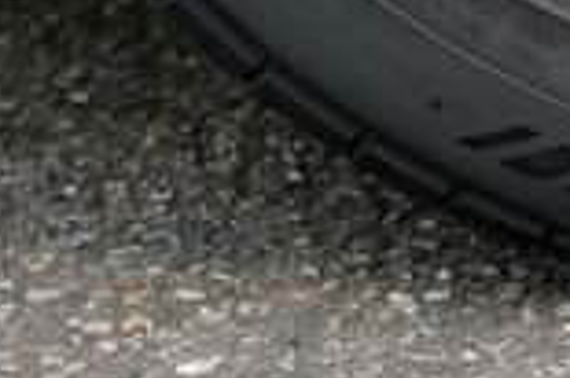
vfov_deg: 6.7
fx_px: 2926
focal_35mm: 185
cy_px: -758
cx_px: 912
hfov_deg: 10.6
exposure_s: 1/50
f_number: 2.8
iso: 100
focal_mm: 28
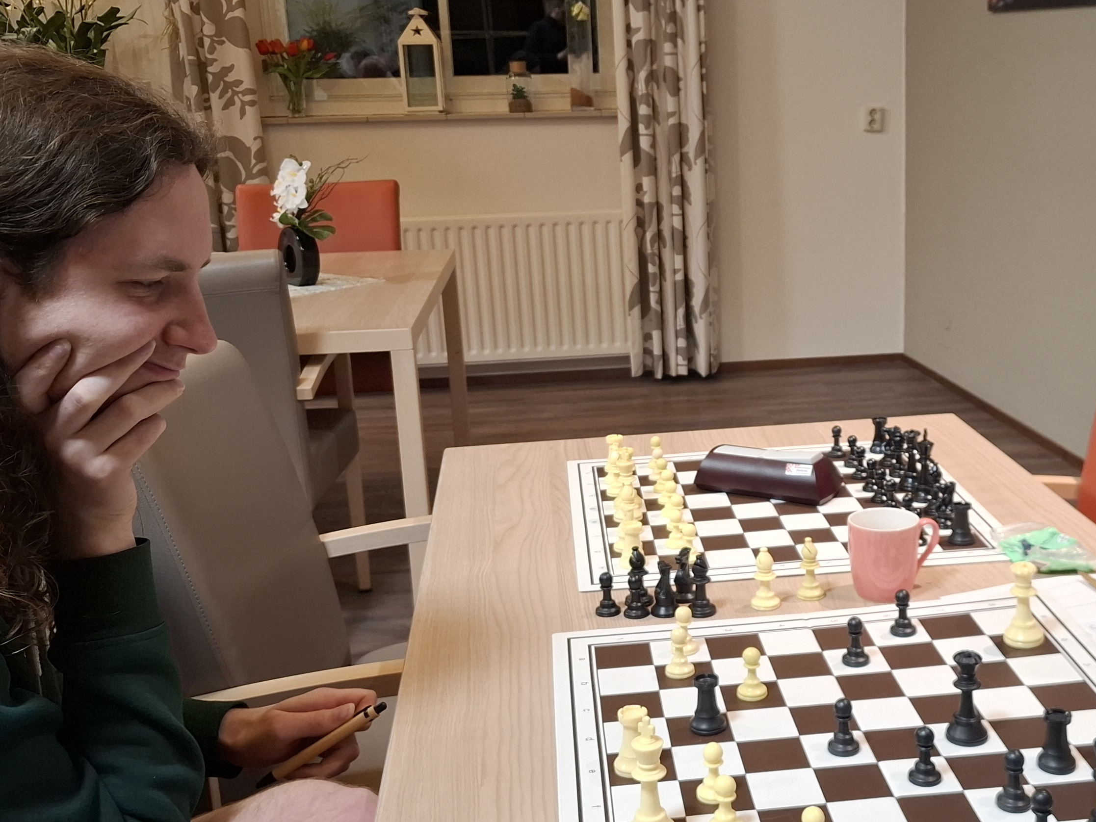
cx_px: 710
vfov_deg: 34.4
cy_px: 427
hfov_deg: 44.3
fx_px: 1330
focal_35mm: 42
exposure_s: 1/50
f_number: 1.8
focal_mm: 5.54
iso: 320
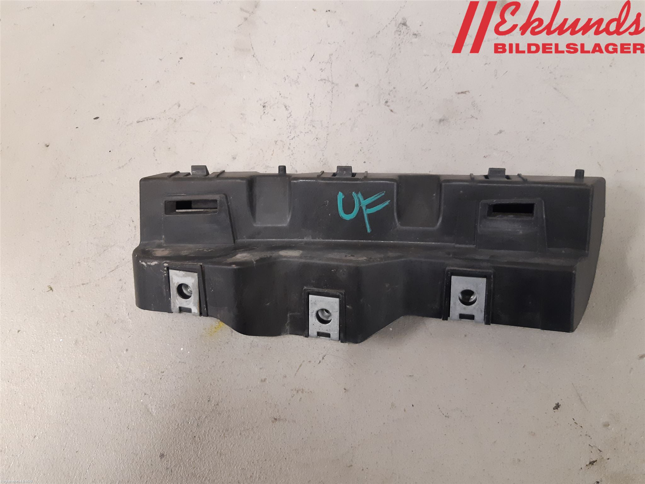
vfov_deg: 53.1
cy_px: 242
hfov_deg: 67.3
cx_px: 322
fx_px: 484
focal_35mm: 26
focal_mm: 3.93
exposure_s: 1/50
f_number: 1.7
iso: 250
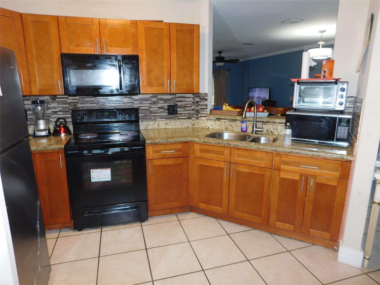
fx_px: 252
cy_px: 142
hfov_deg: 73.9
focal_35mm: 23
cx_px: 190
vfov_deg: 58.9
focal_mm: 4
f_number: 3
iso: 200
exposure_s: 1/30
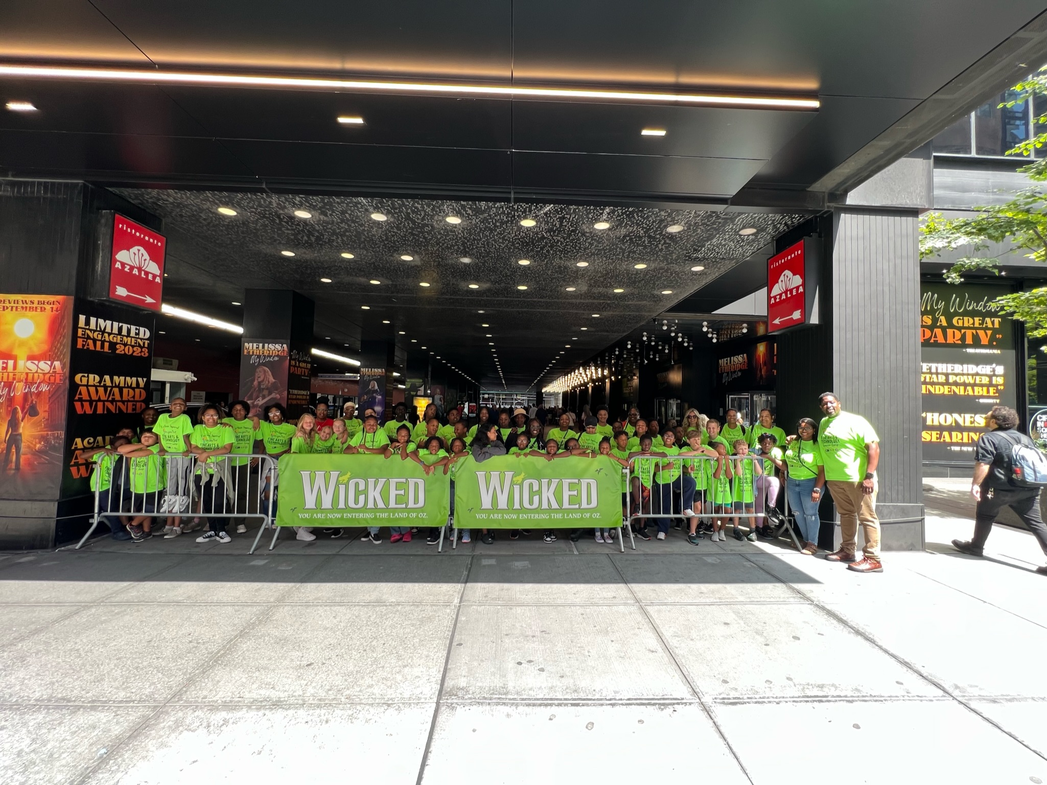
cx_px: 524
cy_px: 392
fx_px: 393
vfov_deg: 89.9
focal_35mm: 13
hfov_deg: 106.2
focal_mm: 1.57
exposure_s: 1/120
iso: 64
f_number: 1.8
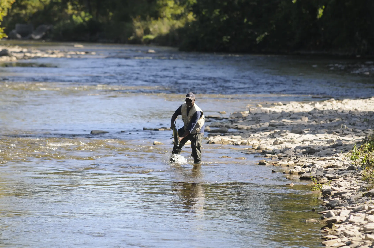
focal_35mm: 300
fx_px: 3113
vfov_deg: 4.6
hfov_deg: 6.9
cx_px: 187
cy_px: 124
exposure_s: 1/1600
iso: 400
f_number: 4.5
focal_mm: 200
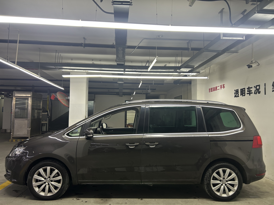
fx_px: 206
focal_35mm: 26
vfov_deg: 53.1
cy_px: 102
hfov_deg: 67.3
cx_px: 137
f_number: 1.5
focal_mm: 5.7
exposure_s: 1/100
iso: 80
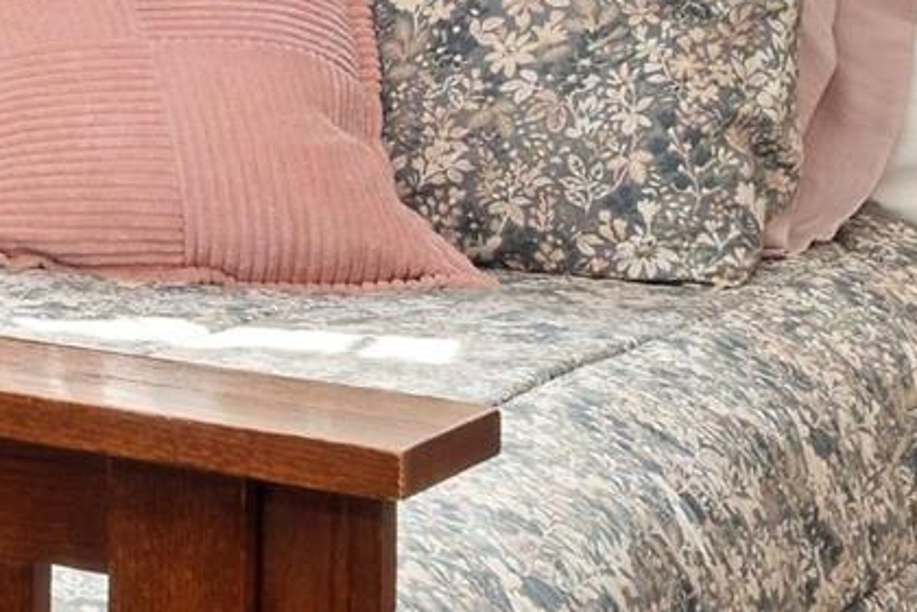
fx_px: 2980
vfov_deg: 11.3
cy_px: -275
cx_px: -1000
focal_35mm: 117
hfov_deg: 14.2
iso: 400
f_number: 9
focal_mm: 16
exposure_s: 1/30
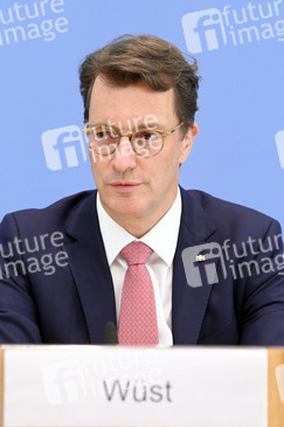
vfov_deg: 17.8
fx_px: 1362
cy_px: 201
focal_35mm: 115
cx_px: 136
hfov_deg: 11.9
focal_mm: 105
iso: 2500
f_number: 5
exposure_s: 1/400
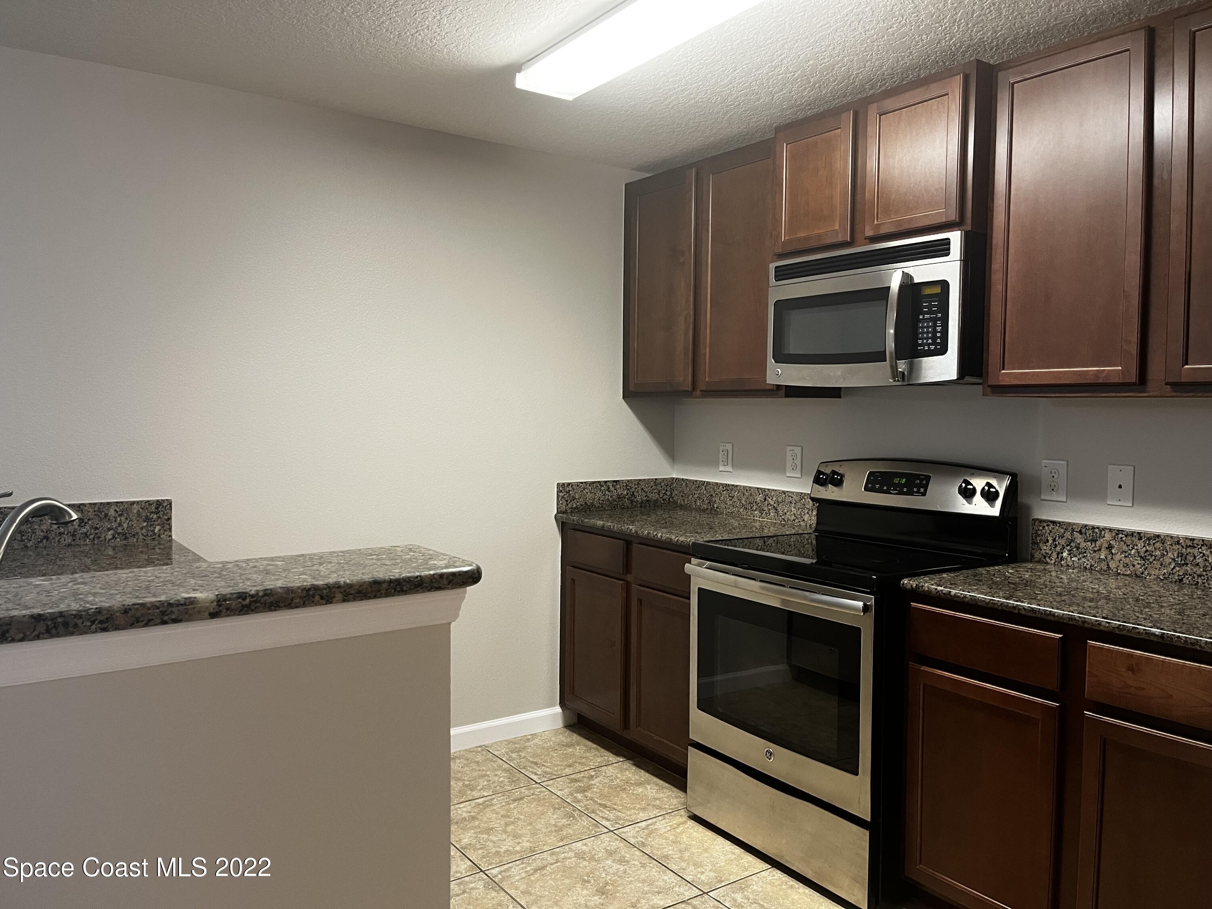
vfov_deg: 53.1
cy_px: 454
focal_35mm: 26
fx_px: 910
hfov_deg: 67.3
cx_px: 606
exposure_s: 1/60
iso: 200
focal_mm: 5.1
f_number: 1.6
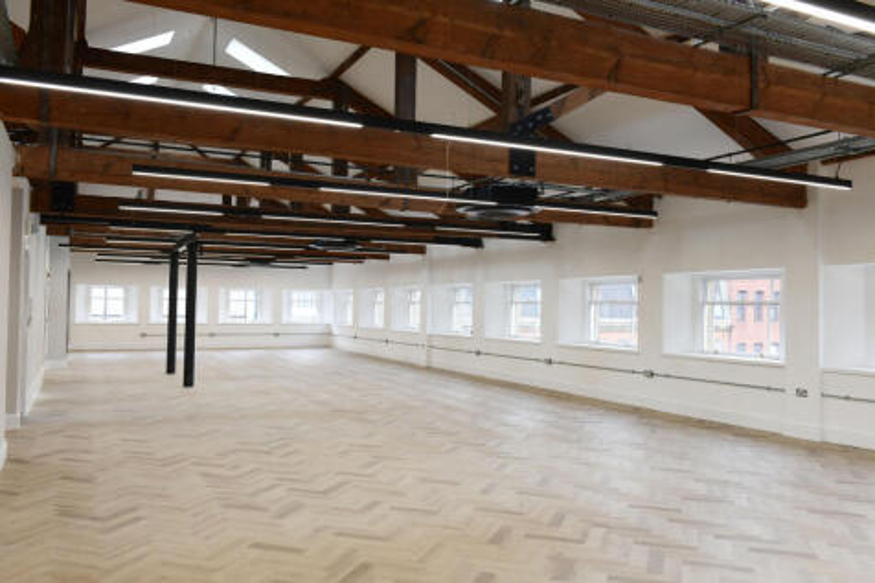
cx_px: 438
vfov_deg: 42.3
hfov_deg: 60.3
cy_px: 292
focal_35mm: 31
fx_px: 753
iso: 800
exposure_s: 1/60
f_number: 8
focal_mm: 31
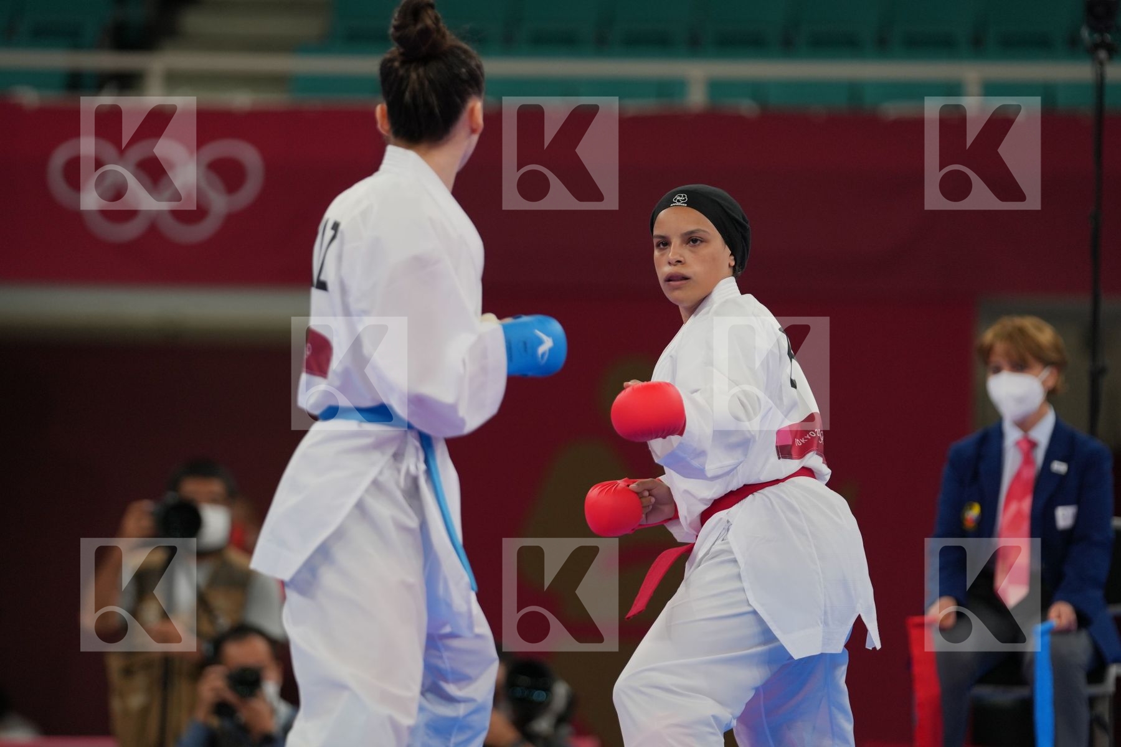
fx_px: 8345
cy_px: 374
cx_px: 560
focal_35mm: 268
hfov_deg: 7.7
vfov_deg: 5.1
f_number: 2.8
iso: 500
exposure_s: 1/1000
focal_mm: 179
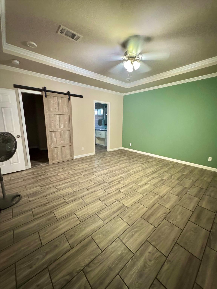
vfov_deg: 102.1
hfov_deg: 85.7
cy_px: 144
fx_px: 117
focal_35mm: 14
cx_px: 108
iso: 1250
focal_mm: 2.22
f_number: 2.2
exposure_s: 1/40
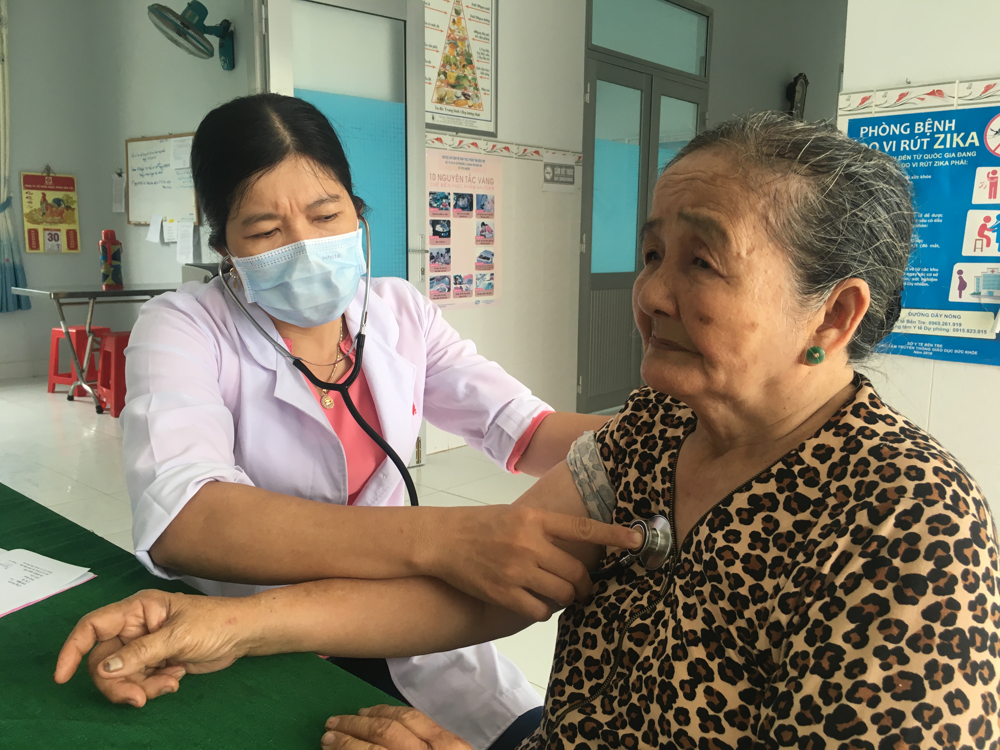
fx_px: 838
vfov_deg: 48.2
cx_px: 500
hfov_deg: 61.7
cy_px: 375
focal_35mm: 29
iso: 25
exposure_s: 1/33
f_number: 2.2
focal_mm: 4.15
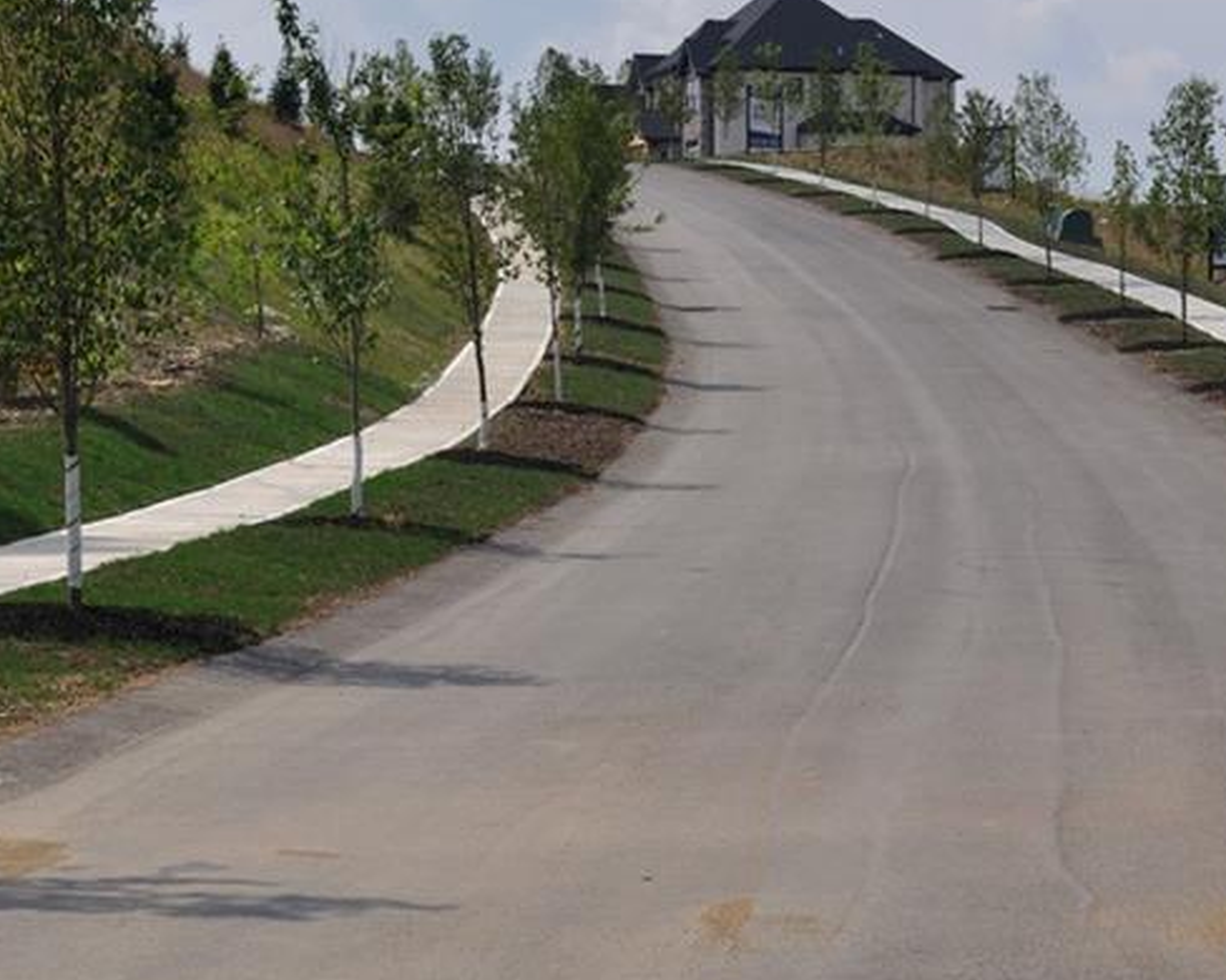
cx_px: 781
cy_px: 373
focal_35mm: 118
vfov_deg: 13.1
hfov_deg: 16.3
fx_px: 4280
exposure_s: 1/500
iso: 200
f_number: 11
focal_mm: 40
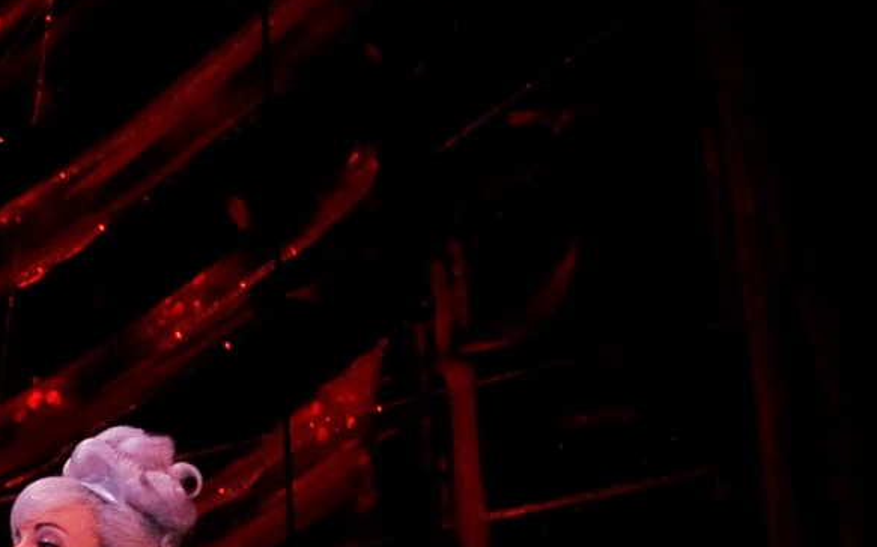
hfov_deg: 5.6
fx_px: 8745
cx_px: -730
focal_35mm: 366
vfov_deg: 3.6
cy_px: 515
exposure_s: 1/160
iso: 3200
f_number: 5.6
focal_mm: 82
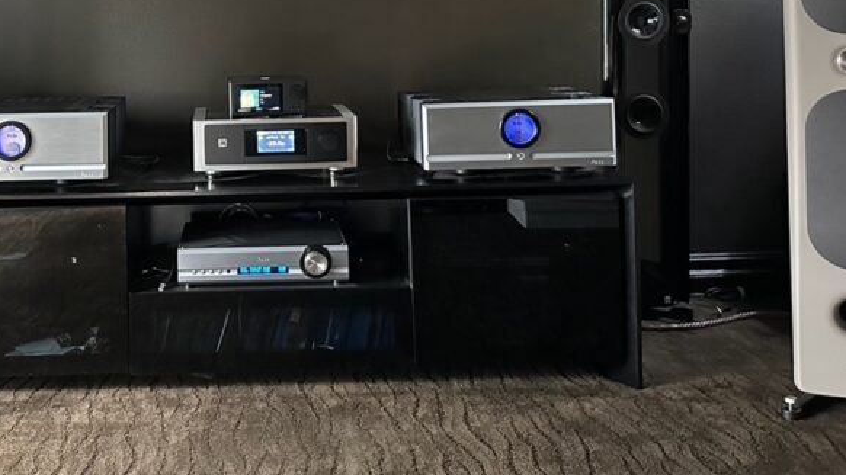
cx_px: 247
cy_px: 13
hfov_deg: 43.6
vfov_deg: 24.9
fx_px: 1032
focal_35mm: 46
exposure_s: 1/52
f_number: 1.78
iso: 1000
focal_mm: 6.86
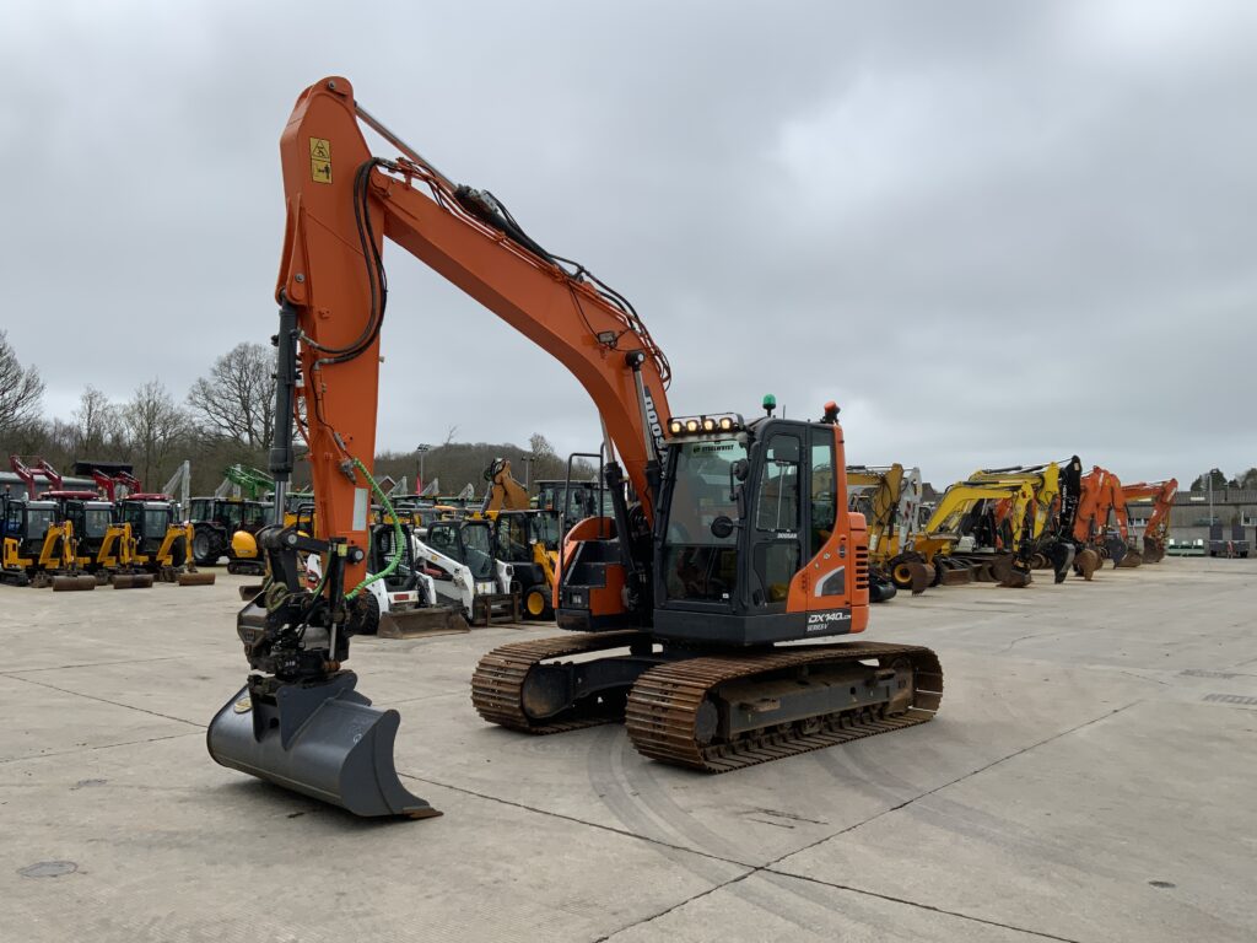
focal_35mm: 29
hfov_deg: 61.7
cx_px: 628
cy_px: 472
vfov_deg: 48.2
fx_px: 1053
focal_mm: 3
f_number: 1.8
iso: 16
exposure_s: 1/1786
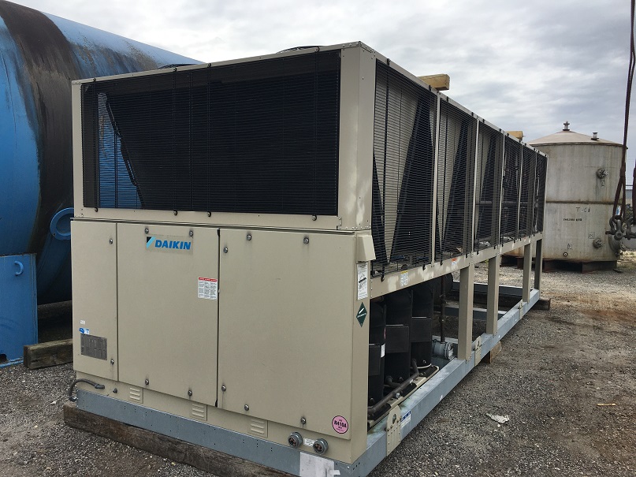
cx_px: 318
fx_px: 533
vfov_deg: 48.2
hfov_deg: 61.7
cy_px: 238
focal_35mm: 29
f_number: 2.2
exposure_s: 1/1304
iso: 25
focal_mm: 4.15
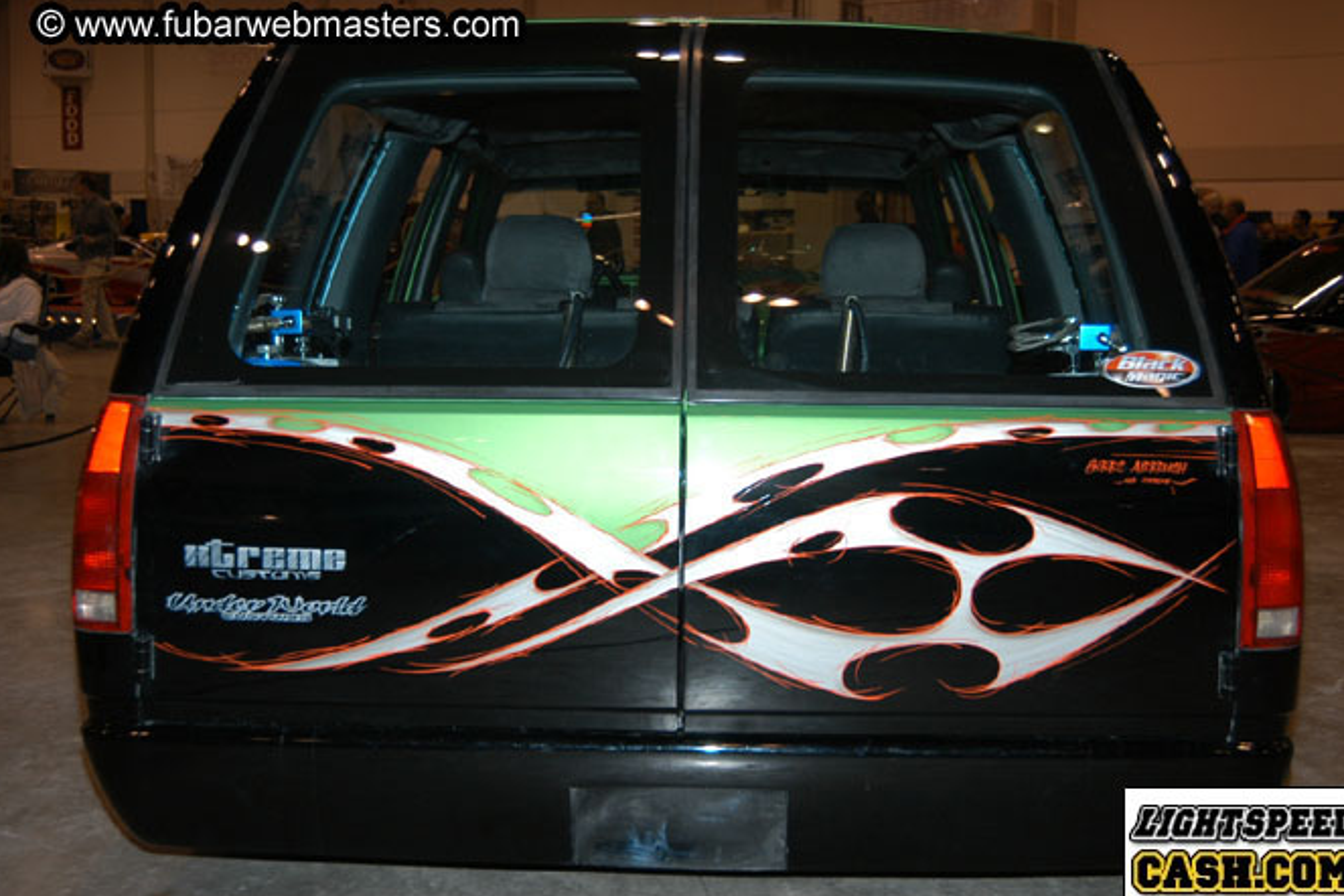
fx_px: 1941
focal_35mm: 52
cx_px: 678
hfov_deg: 38.2
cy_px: 452
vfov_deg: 26.0
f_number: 5
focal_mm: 34
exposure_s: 1/60
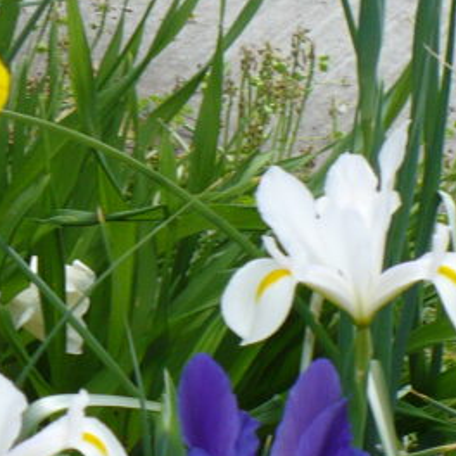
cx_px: 133
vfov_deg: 6.6
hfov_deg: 6.6
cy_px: 200
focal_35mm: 267
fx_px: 3979
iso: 100
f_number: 3.3
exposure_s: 1/250
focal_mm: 12.9
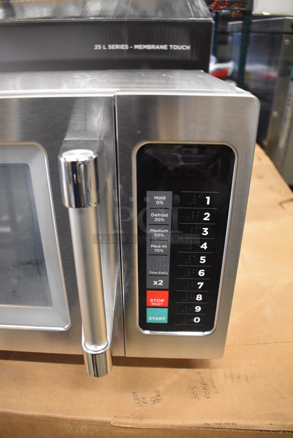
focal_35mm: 27
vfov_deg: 67.3
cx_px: 146
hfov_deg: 48.0
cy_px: 219
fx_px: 329
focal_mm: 18
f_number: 3.5
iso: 5000
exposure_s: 1/125
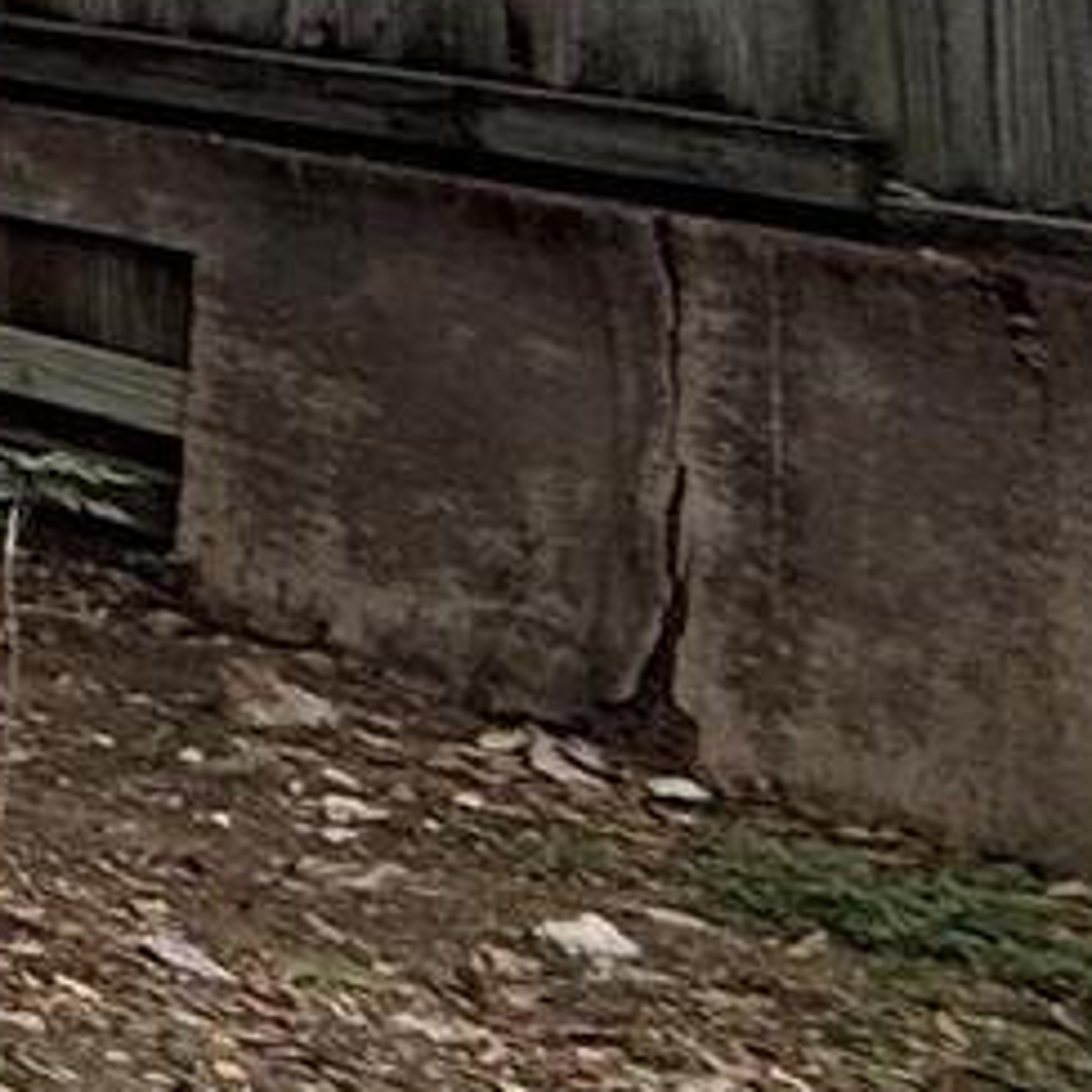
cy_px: -707
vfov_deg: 15.1
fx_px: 3712
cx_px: -3285
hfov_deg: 8.2
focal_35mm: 104
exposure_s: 1/574
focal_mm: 2.22
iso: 64
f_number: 2.2
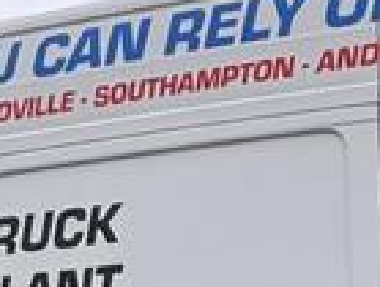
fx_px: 991
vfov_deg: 15.1
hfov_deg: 20.3
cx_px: 462
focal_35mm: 90
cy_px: 443
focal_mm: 2.22
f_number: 2.2
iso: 160
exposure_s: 1/99
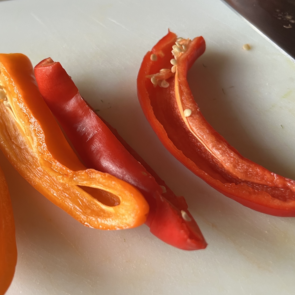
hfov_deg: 39.1
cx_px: 78
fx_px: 405
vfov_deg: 40.0
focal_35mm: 42
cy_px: 129
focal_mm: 5.7
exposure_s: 1/64
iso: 125
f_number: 1.5
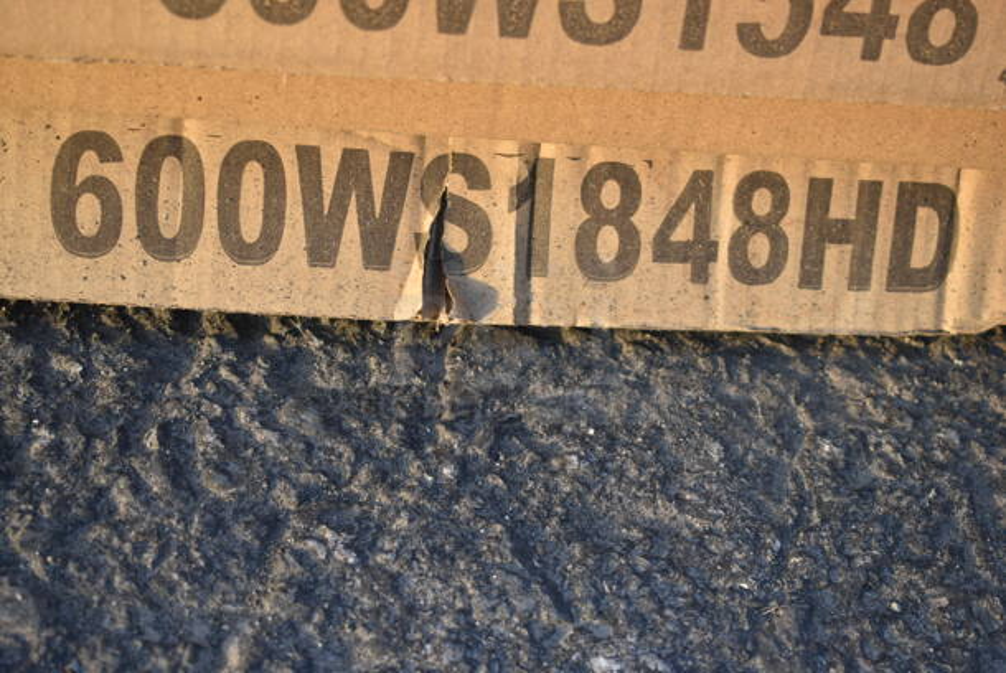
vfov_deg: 20.2
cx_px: 503
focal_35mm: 68
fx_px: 1888
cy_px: 336
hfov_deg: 29.8
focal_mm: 45
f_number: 5
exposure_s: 1/125
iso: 280
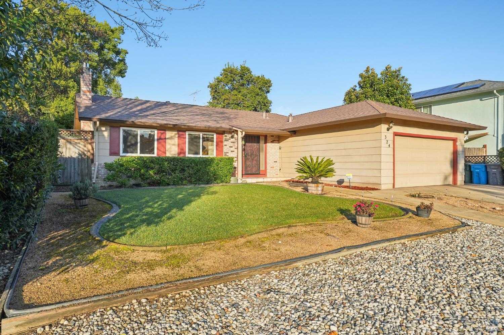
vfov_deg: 56.1
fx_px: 315
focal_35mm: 22
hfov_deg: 77.3
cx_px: 252
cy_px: 168
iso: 400
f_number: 8
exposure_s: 1/1000
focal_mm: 22.5
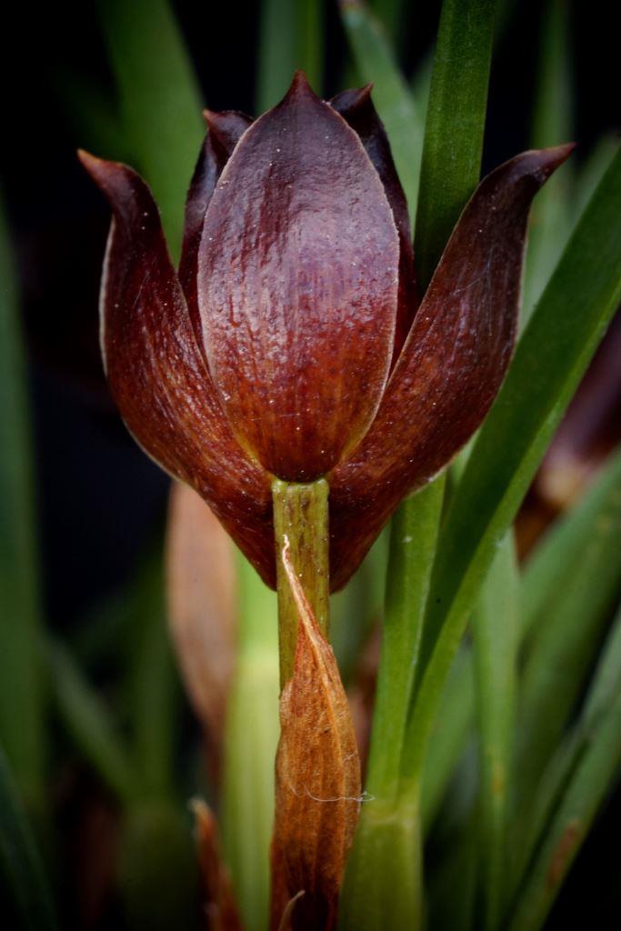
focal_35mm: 135
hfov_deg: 10.2
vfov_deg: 15.2
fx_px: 3492
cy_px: 466
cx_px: 310
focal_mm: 90
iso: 400
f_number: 22
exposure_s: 1/6
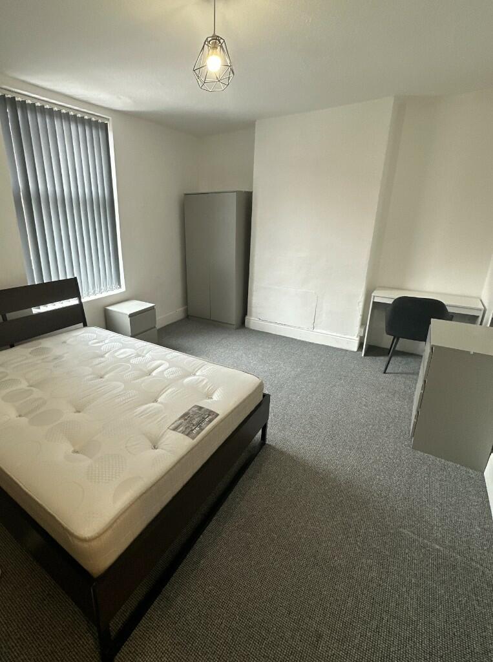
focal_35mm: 14
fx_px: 267
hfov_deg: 85.4
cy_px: 331
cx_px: 246
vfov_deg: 102.2
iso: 160
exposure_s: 1/100
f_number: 2.2
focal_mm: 2.22
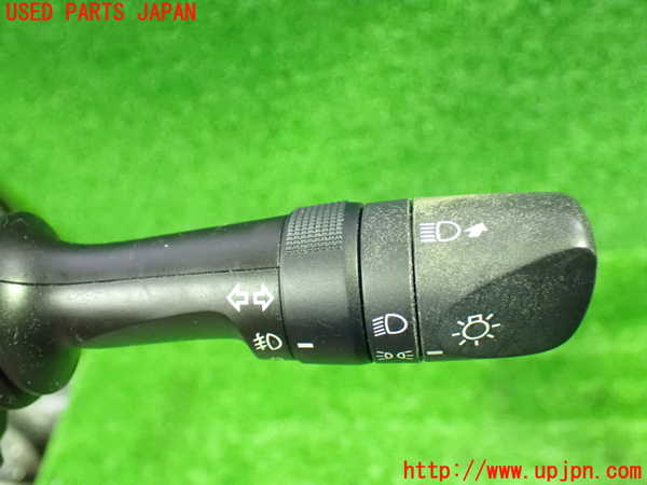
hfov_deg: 49.0
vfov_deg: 37.7
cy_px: 242
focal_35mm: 38
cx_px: 324
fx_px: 710
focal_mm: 6.83
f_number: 2.7
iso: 1600
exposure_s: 1/20
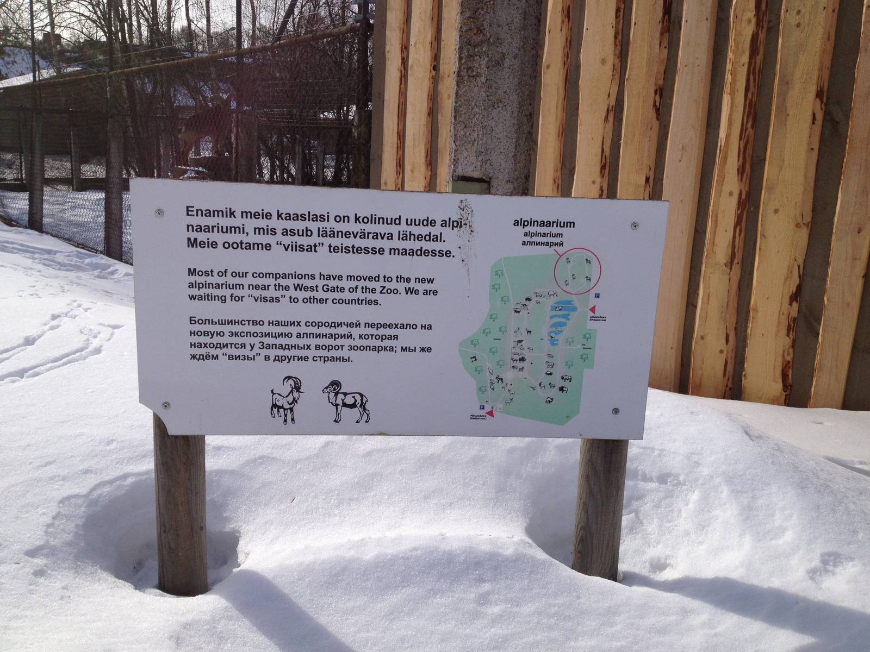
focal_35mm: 35
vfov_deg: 40.7
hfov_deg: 52.6
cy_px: 326
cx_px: 435
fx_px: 880
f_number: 2.4
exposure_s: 1/3247
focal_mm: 4.28
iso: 50
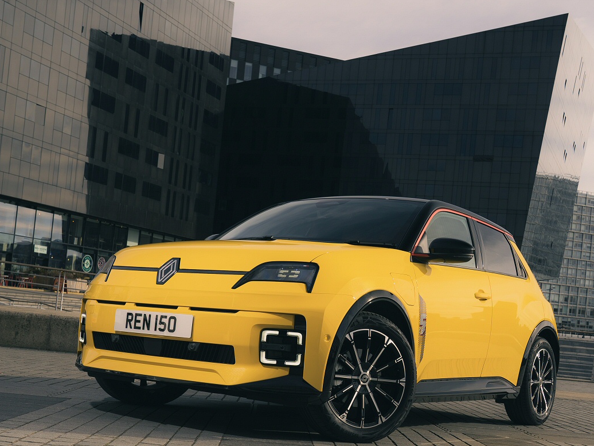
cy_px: 282
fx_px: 841
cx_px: 318
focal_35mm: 49
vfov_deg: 29.5
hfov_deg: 38.9
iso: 100
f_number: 7.1
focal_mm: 33
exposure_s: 1/125
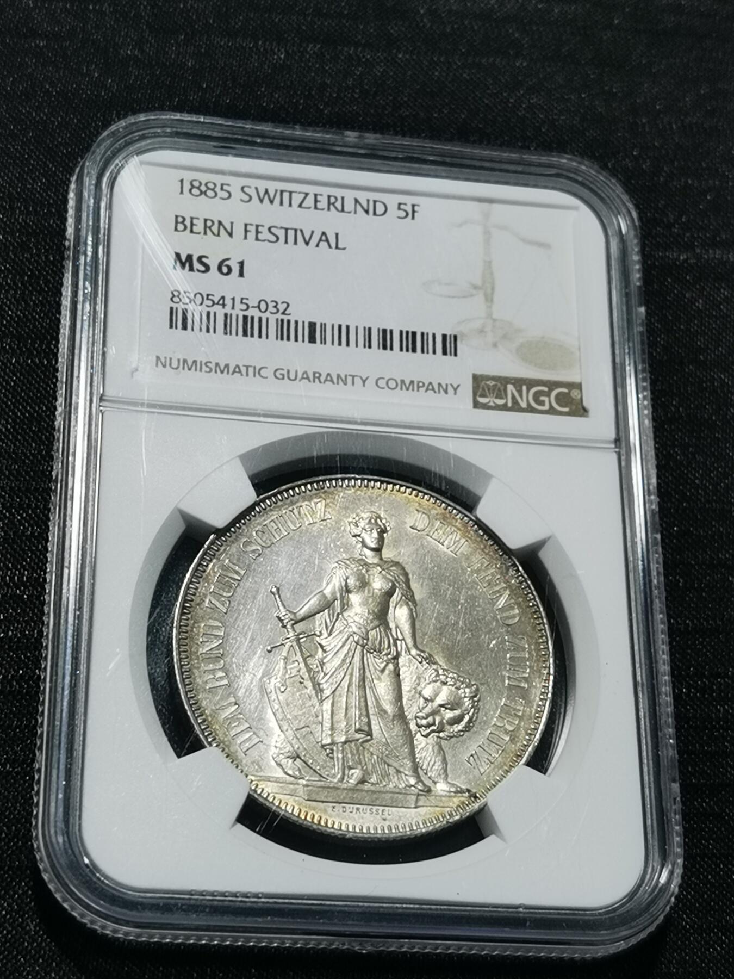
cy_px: 490
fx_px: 2007
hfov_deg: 20.7
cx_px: 367
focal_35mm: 71
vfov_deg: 27.4
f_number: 1.9
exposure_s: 1/100
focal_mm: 6.67
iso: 64
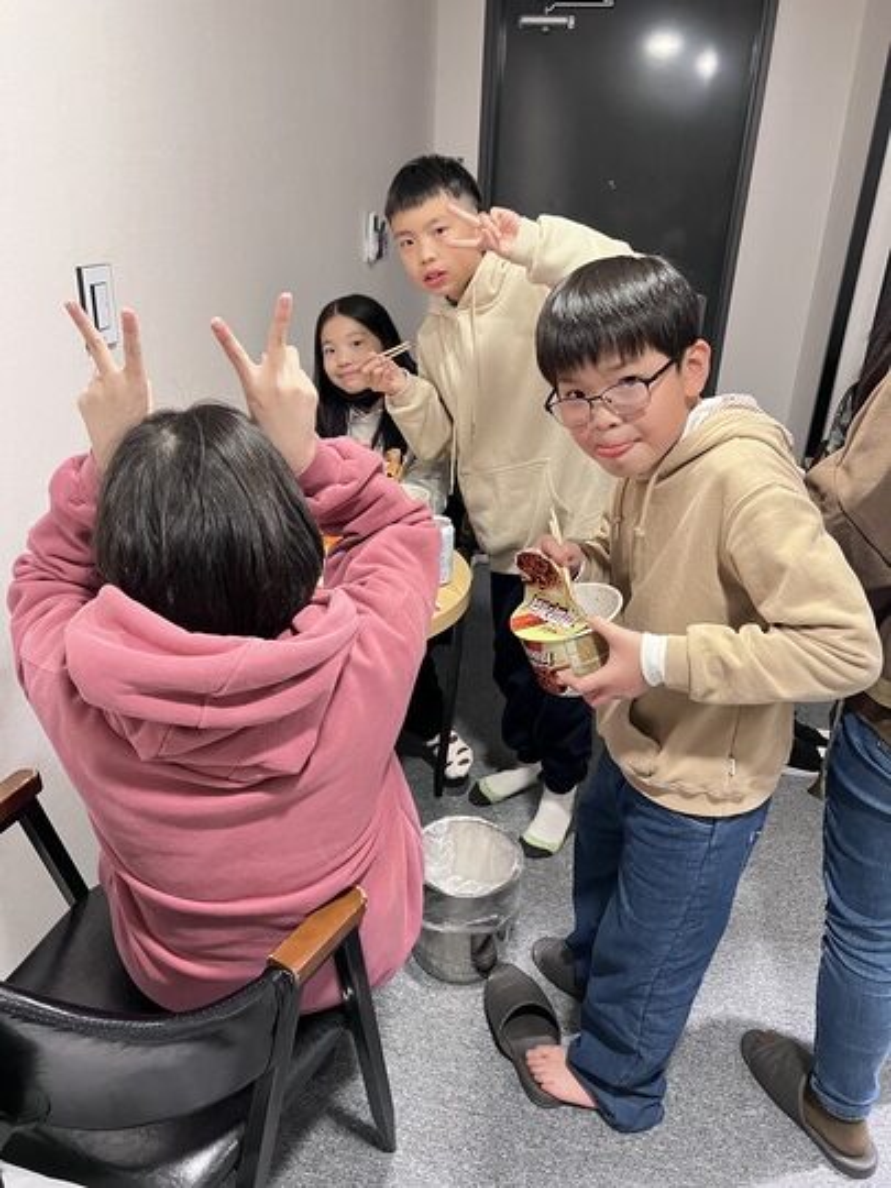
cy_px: 594
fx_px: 892
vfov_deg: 67.3
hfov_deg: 53.1
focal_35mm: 26
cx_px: 446
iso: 500
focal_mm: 5.7
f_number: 1.5
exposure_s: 1/40
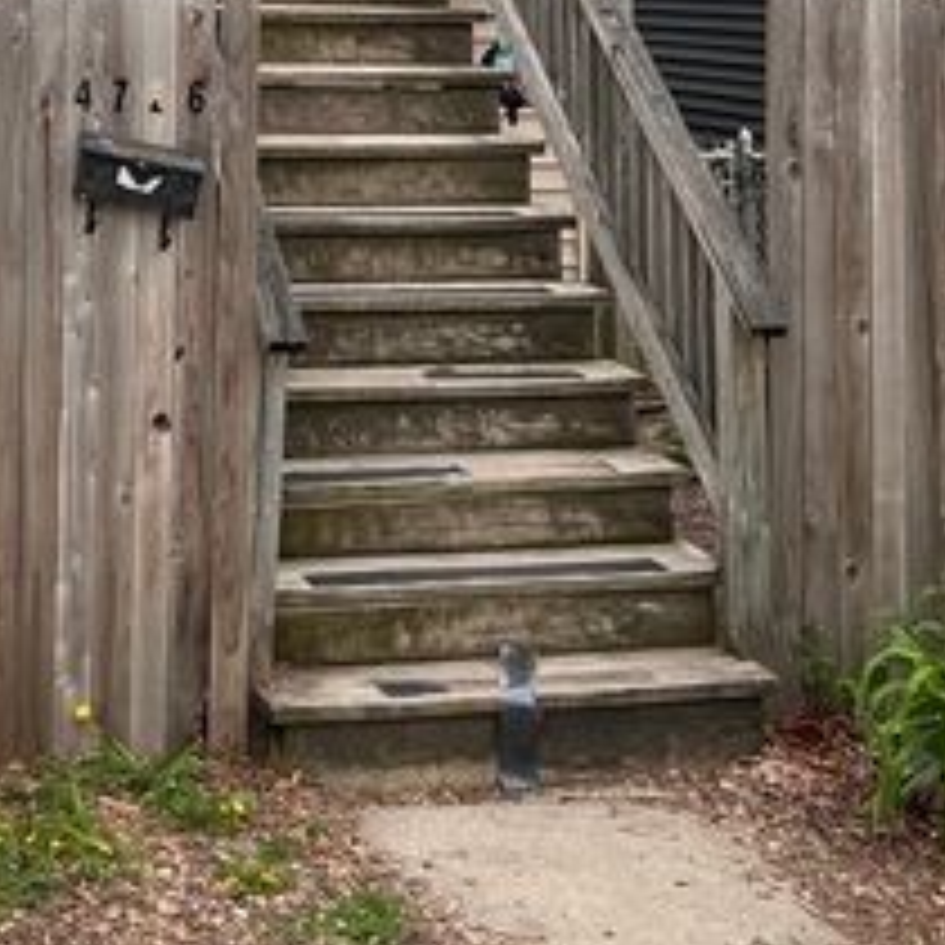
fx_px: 2255
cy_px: -286
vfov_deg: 21.4
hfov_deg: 22.8
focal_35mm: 73
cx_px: 14
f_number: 1.5
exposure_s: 1/1869
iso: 50
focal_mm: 5.7
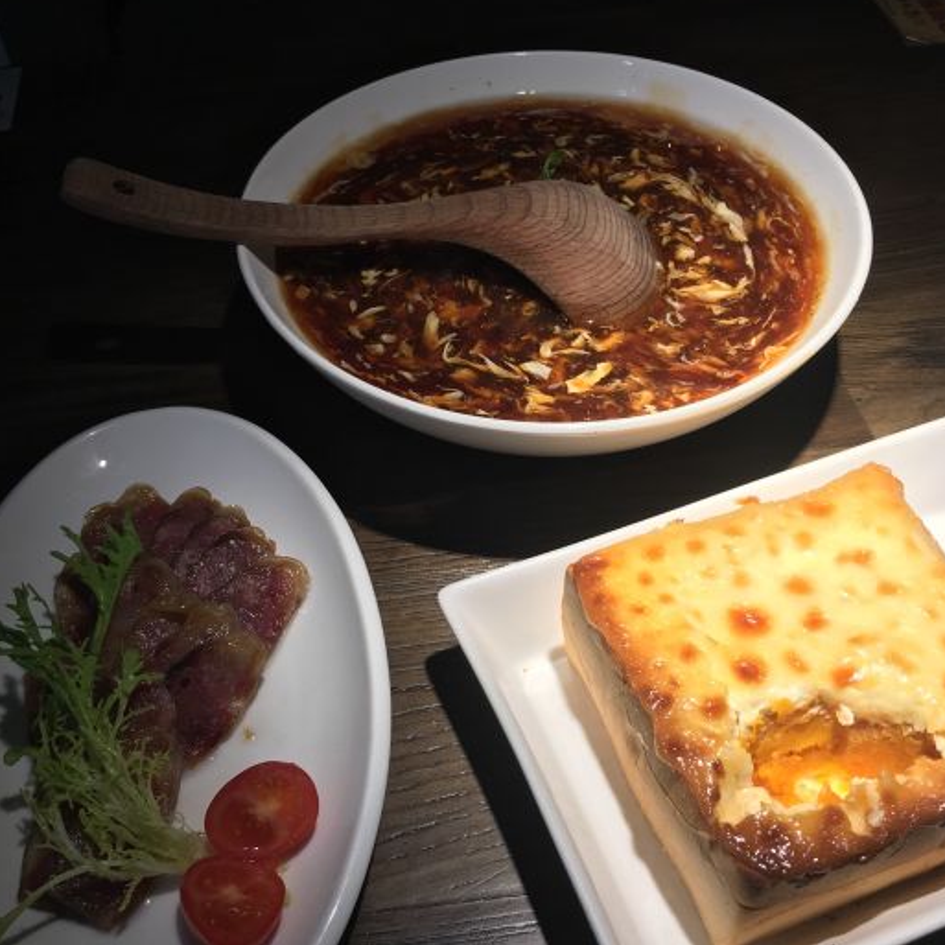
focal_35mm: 35
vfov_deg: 47.2
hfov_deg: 47.2
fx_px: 1081
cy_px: 501
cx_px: 476
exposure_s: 1/50
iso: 25
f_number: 2.2
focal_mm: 4.15
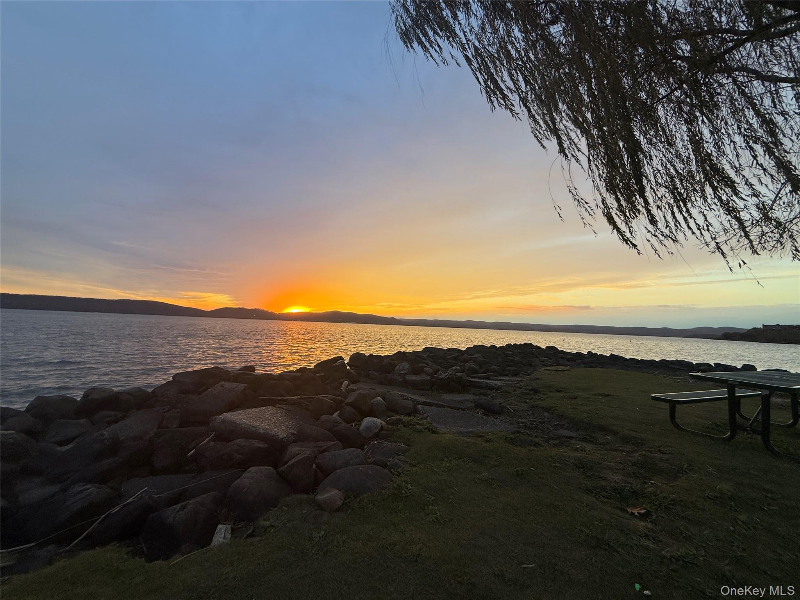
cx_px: 400
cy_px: 300
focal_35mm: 14
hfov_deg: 102.1
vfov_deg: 85.7
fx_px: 324
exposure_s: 1/164
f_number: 2.2
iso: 50
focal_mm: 2.22
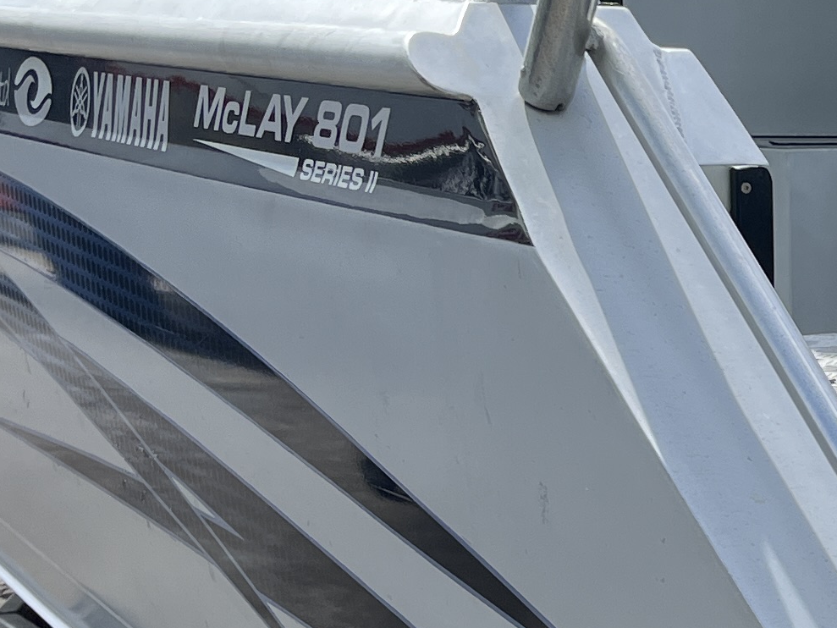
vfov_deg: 13.9
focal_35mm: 106
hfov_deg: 16.9
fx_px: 2563
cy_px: 498
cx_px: 1229
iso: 50
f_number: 1.6
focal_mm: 5.1
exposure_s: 1/2513
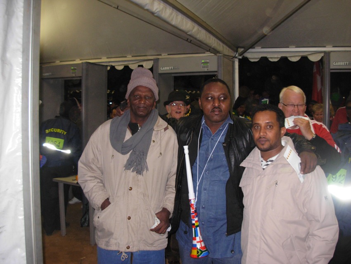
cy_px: 132
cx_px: 176
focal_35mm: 38
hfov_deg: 49.0
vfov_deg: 37.7
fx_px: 385
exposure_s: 1/57
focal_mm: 6.3
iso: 200
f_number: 2.9
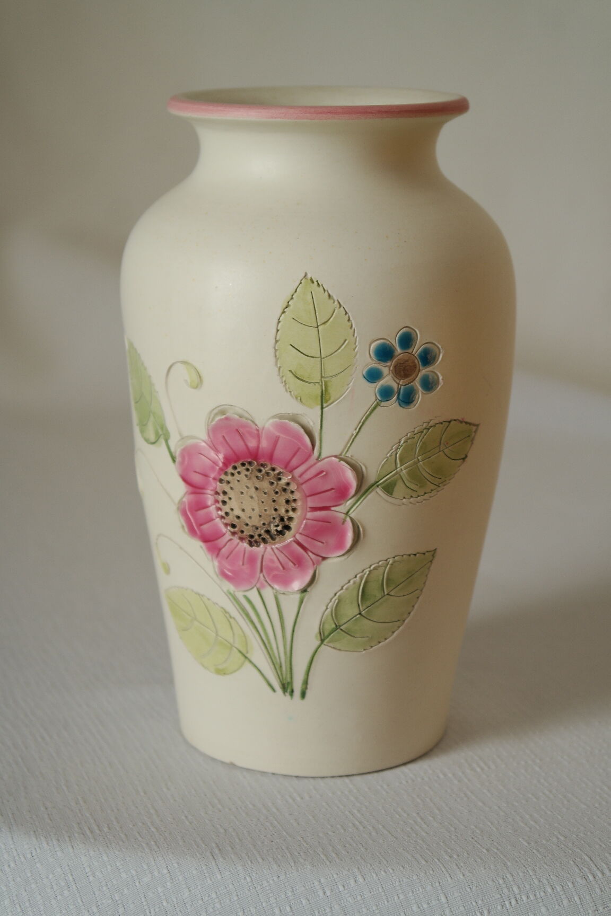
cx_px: 306
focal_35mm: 77
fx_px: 1960
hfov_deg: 17.7
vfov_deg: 26.3
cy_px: 458
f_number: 6.3
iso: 100
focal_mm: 50
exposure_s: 1/25
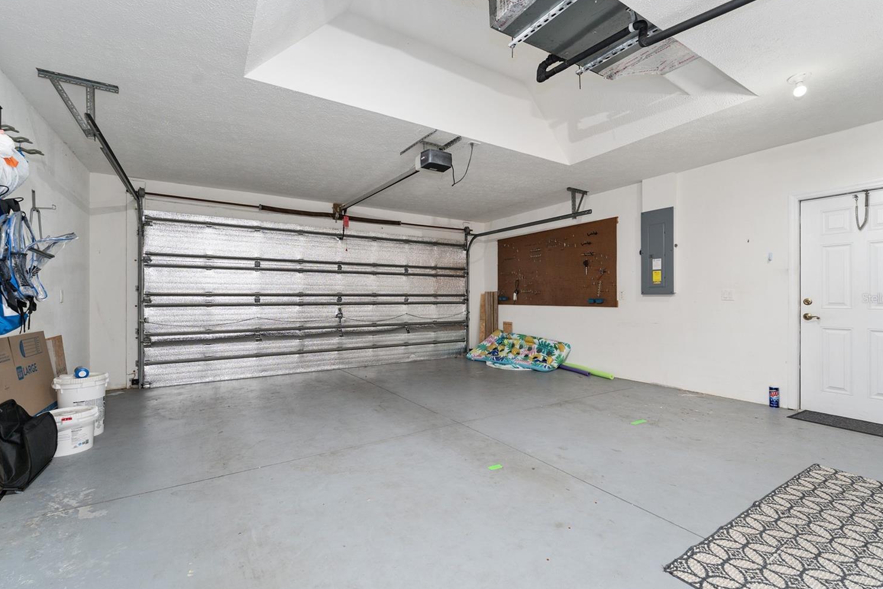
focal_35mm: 16
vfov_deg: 74.6
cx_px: 442
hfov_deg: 97.6
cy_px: 298
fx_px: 386
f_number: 7.1
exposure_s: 1/3
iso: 400
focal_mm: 14.7
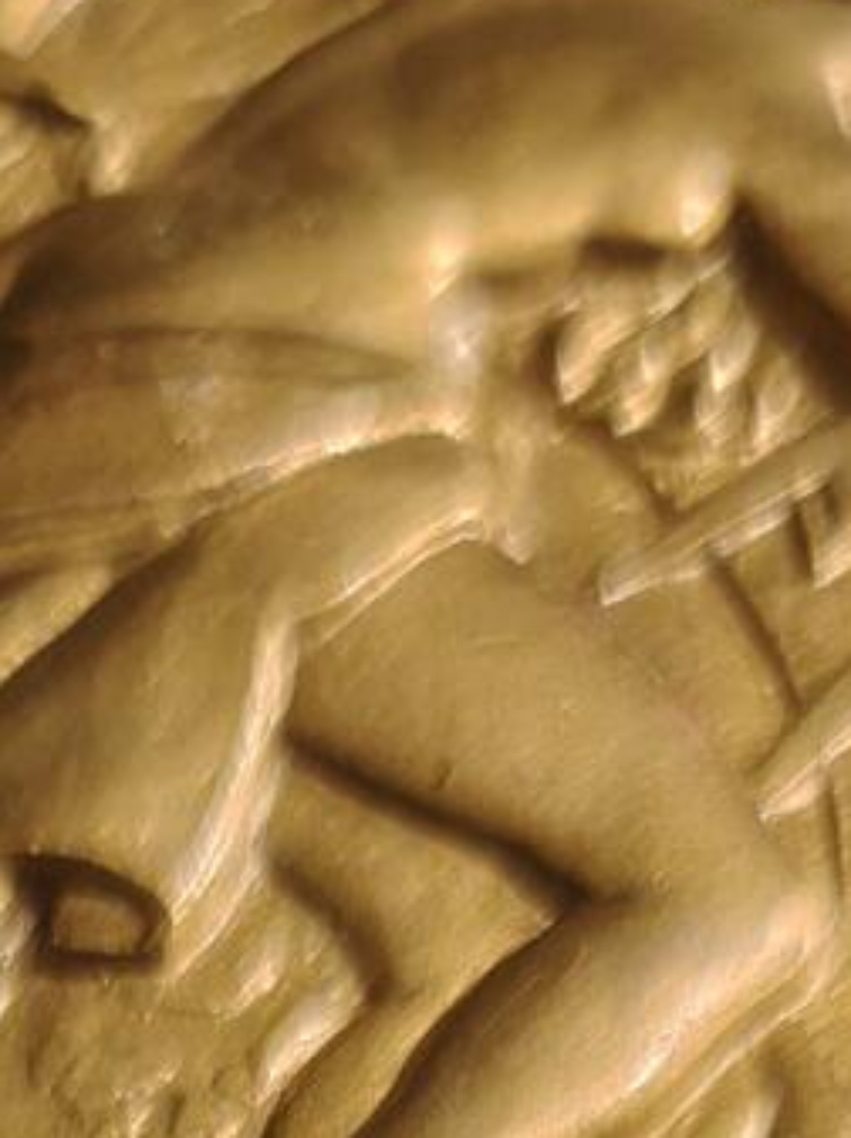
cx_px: -47
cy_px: 2452
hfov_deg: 11.9
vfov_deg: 13.2
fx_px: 4039
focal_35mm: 123
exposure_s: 1/200
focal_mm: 6.06
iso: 250
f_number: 1.6
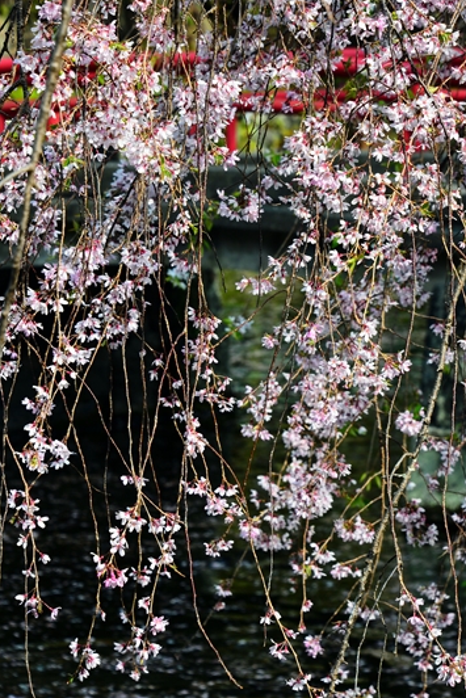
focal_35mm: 203
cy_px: 180
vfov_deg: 10.1
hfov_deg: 6.8
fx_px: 3939
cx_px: 339
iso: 400
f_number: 9
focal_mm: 135
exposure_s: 1/320
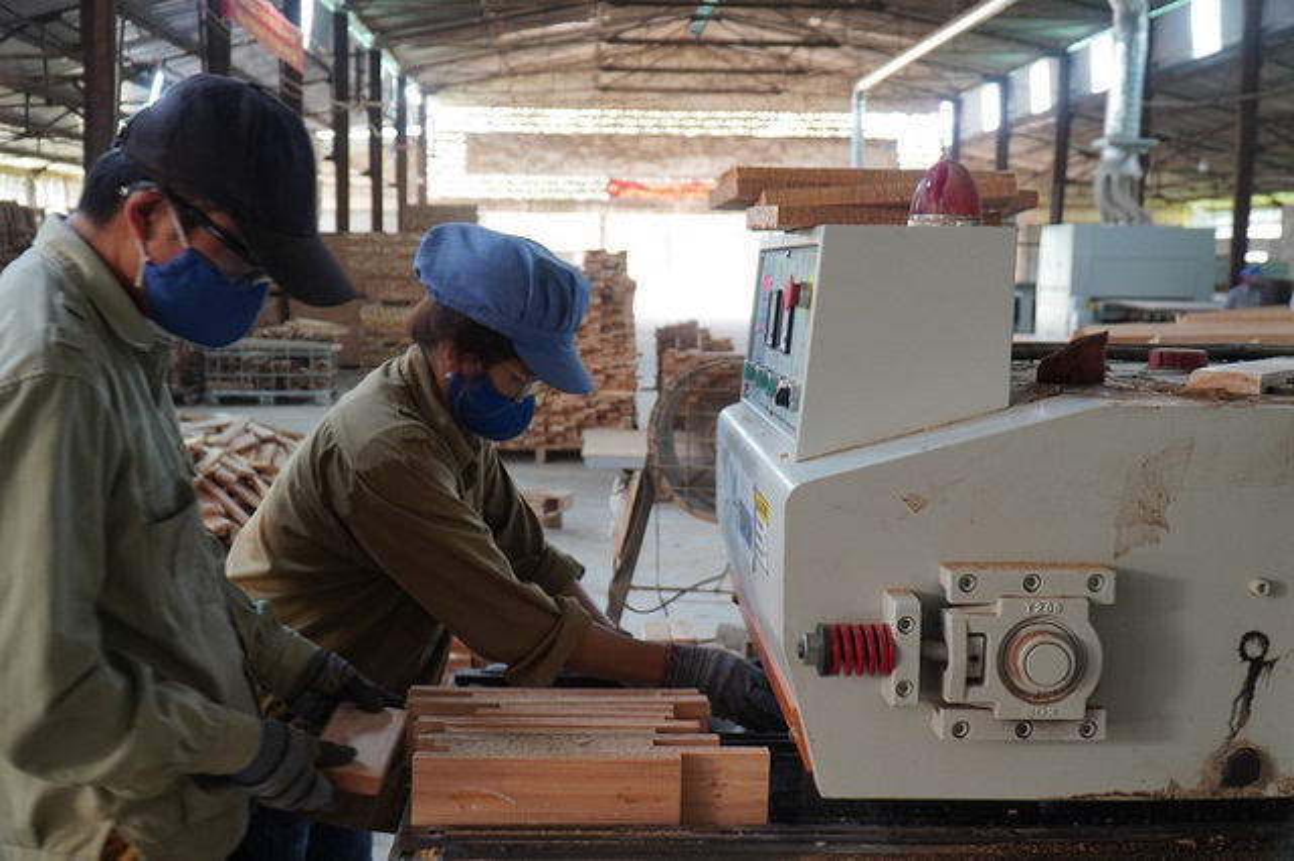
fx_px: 1239
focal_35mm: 34
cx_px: 647
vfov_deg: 38.3
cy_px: 430
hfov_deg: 55.1
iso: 400
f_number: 4
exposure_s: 1/40
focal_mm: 23
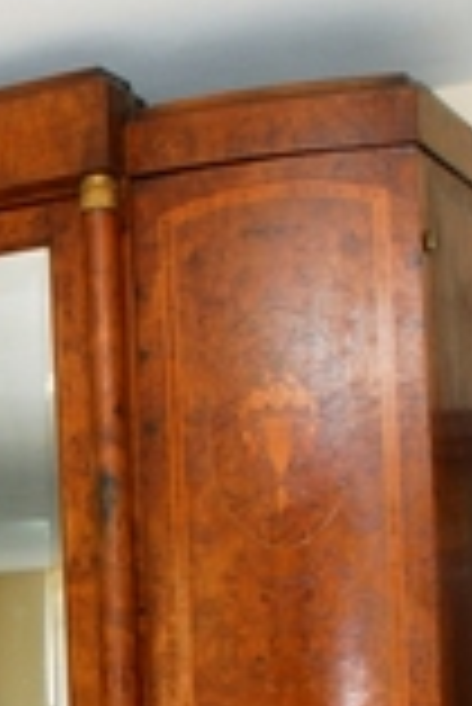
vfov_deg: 18.4
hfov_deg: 12.6
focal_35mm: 107
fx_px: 2108
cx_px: -38
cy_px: 760
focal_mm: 25
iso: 320
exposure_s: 1/80
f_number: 7.1
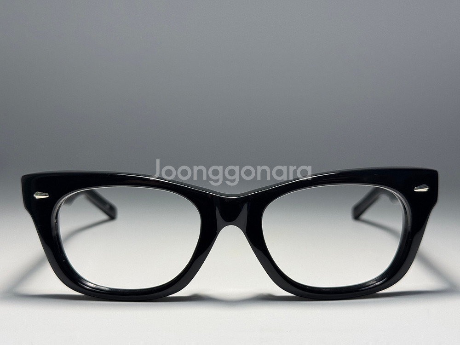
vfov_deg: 30.3
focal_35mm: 48
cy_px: 172
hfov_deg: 39.7
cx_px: 230
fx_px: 638
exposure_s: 1/157
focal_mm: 6.76
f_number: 1.78
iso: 100
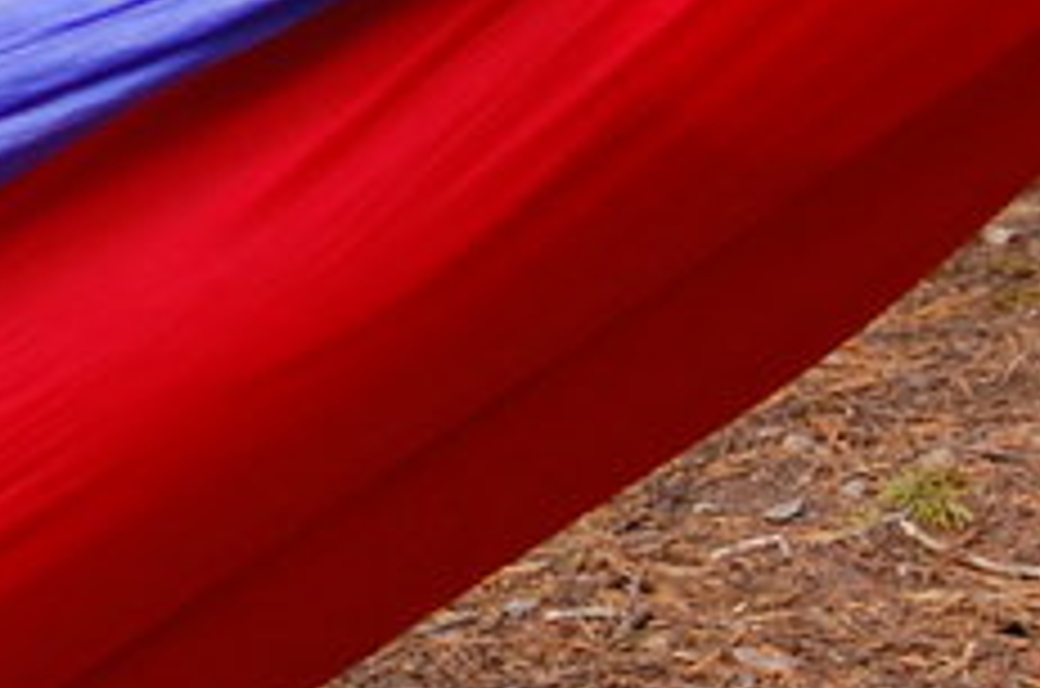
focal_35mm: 366
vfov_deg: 3.7
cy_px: 47
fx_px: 10558
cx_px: -828
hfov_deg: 5.5
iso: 400
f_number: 6.3
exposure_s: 1/160
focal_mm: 55
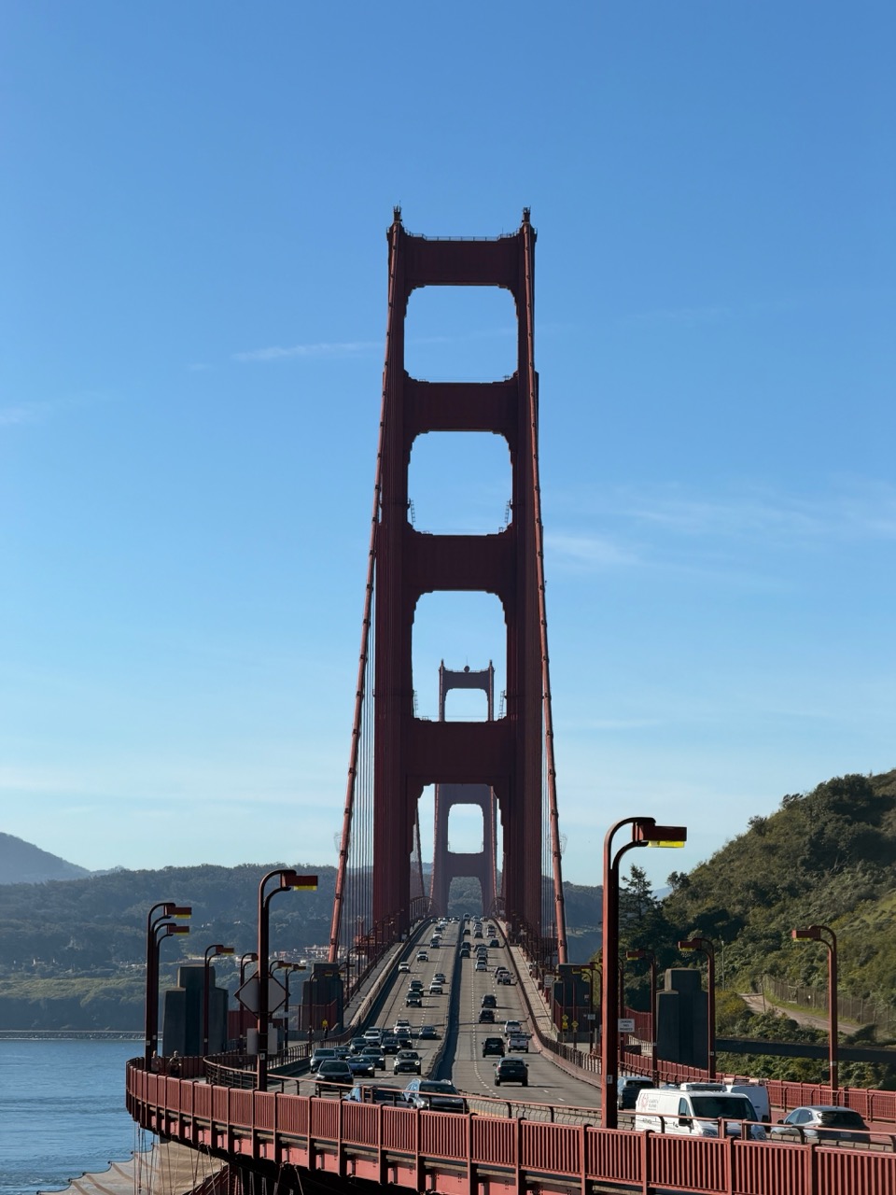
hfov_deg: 14.8
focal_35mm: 100
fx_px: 3451
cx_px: 448
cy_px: 598
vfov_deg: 19.6
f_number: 2.8
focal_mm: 16.89
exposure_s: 1/970
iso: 20
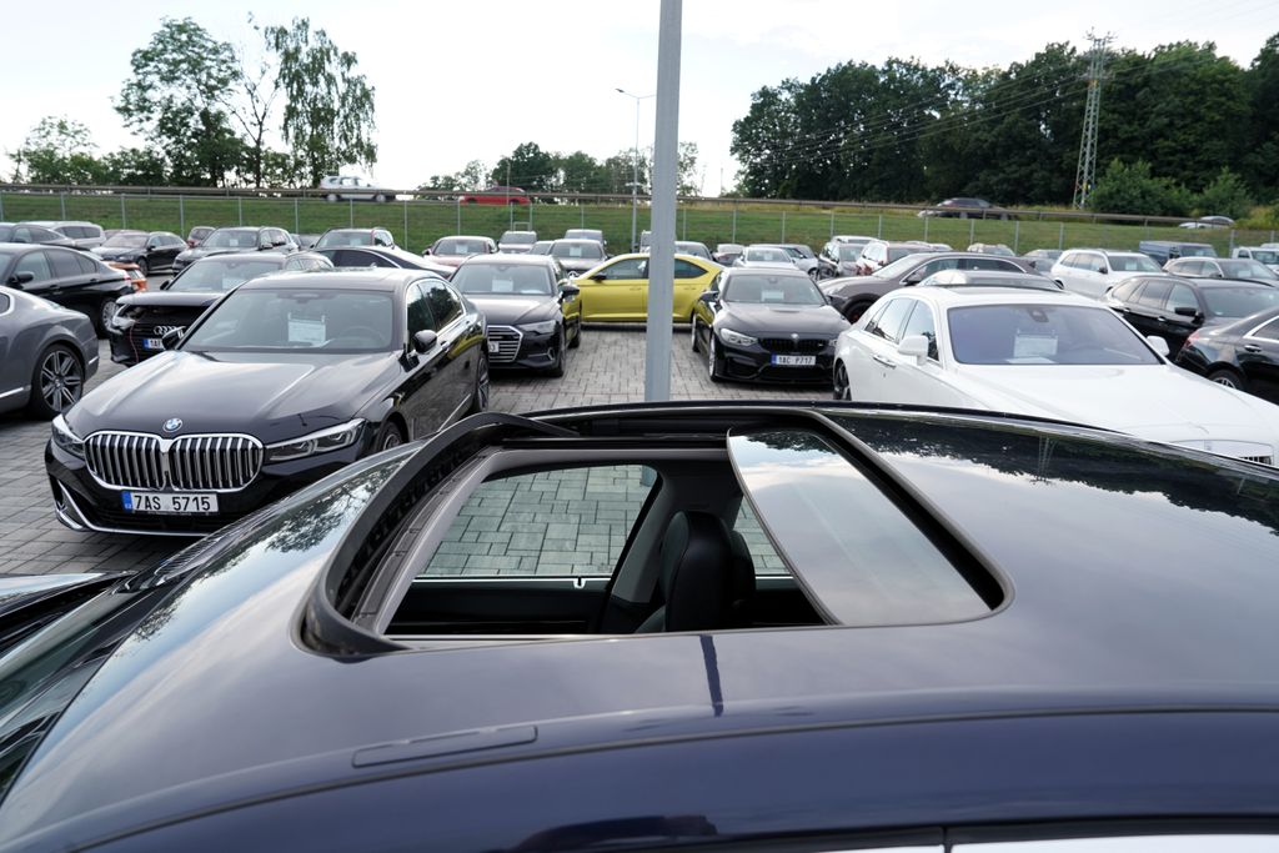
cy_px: 426
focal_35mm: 24
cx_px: 640
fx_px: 853
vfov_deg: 53.1
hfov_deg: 73.7
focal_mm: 24
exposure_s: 1/100
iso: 100
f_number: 7.1
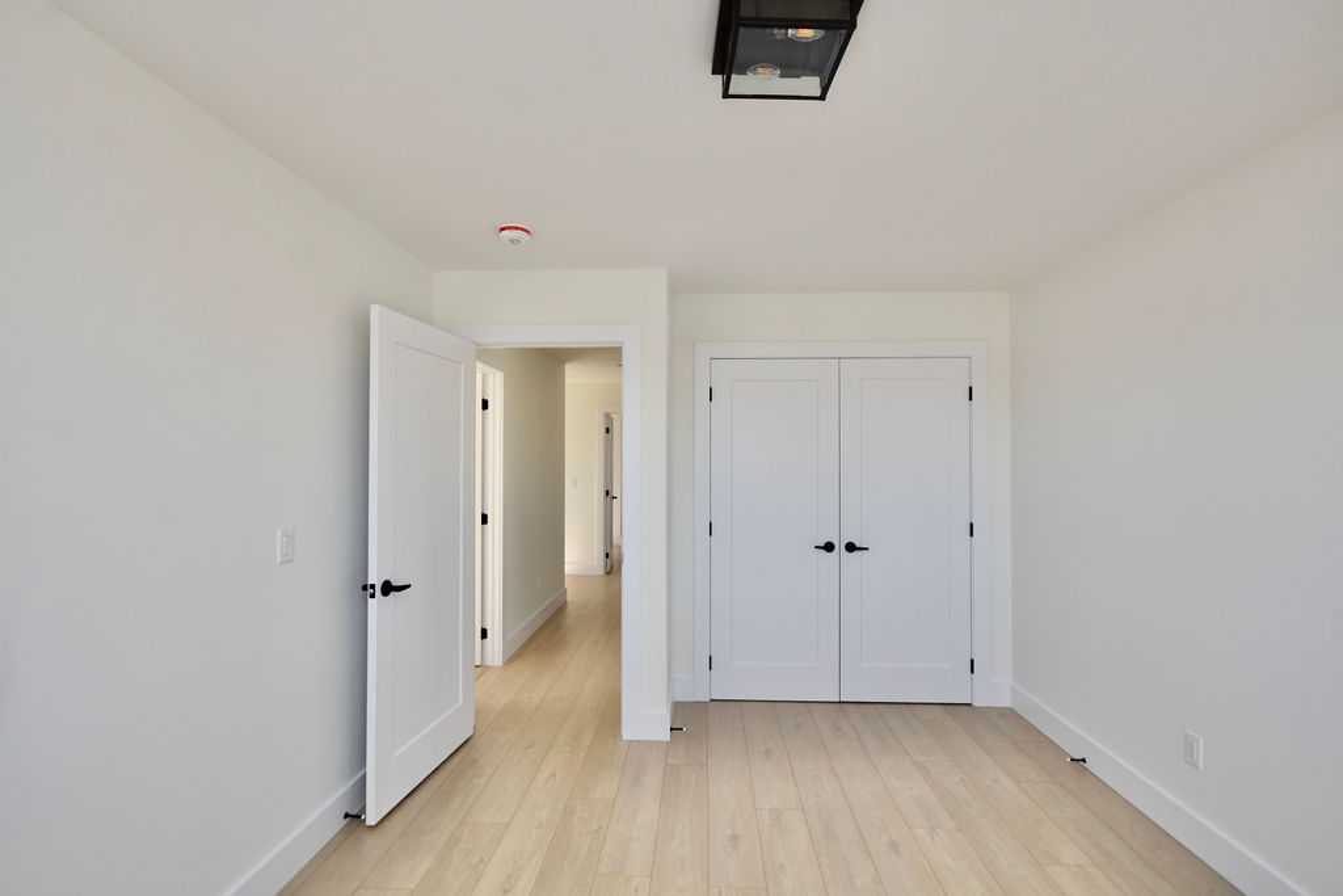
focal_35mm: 15
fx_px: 560
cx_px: 672
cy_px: 448
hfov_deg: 100.4
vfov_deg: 77.3
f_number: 5
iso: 200
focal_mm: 10
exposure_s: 1/100
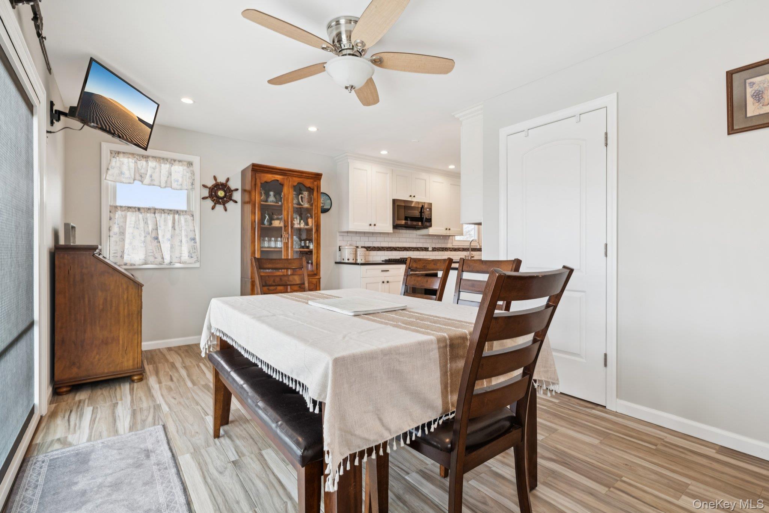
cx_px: 384
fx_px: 363
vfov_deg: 70.4
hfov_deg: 93.3
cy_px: 256
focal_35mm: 17
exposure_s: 1/10
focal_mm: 17
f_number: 8
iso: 160
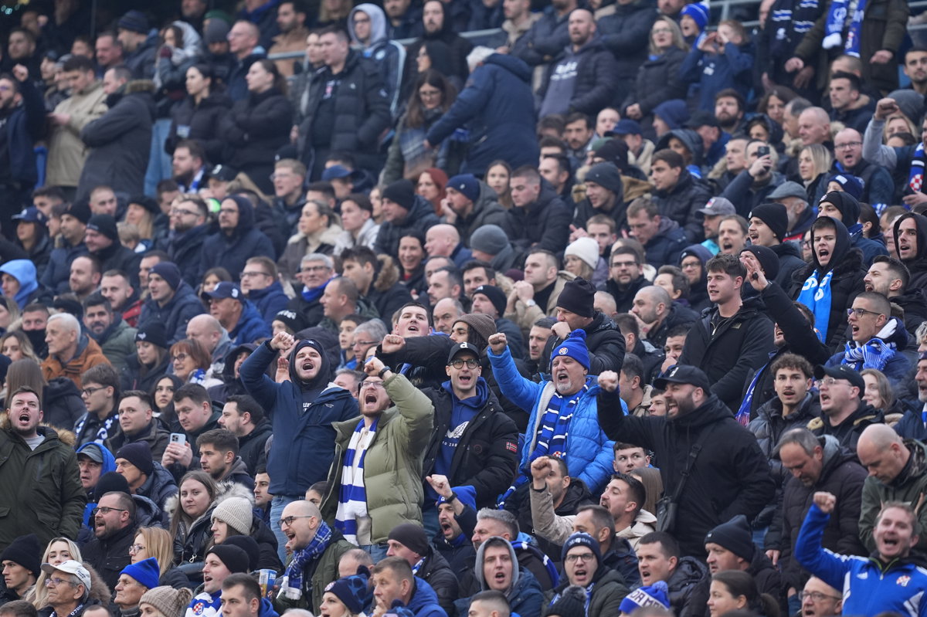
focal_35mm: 400
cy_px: 308
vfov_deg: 3.4
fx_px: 10295
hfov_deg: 5.2
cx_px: 464
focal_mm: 400
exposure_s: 1/500
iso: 2000
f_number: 3.5
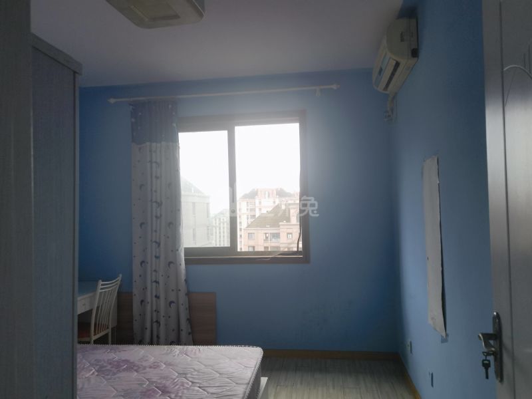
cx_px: 266
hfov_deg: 65.3
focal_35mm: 27
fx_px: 415
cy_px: 200
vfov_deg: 51.4
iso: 64
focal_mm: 6.67
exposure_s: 1/100
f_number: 1.9
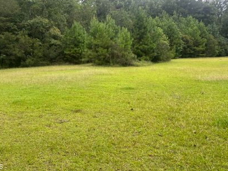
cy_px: 71
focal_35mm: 32
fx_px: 211
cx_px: 98
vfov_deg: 44.0
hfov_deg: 56.6
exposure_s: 1/597
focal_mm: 5.7
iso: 50
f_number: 1.5
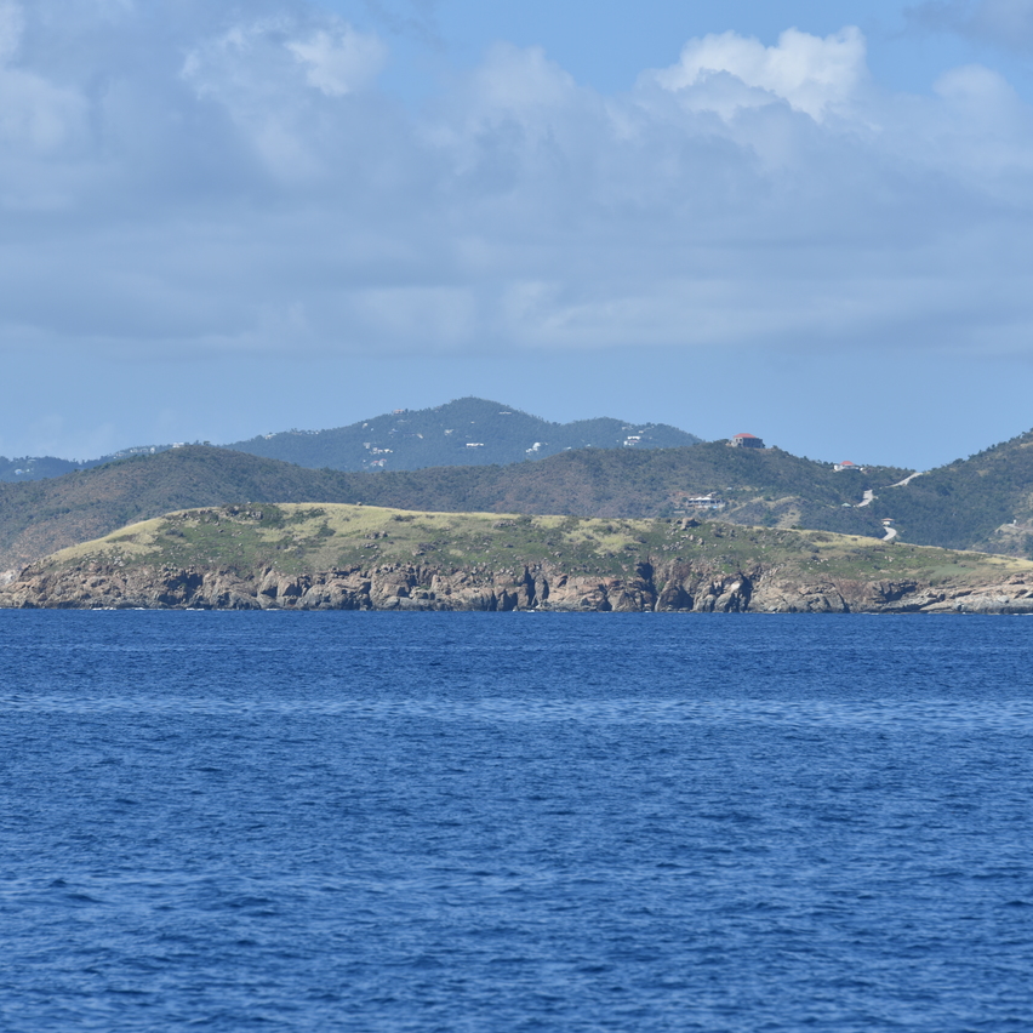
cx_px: 527
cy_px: 516
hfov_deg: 7.6
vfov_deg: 7.6
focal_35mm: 230
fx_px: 7765
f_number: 8
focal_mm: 180
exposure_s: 1/400
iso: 100
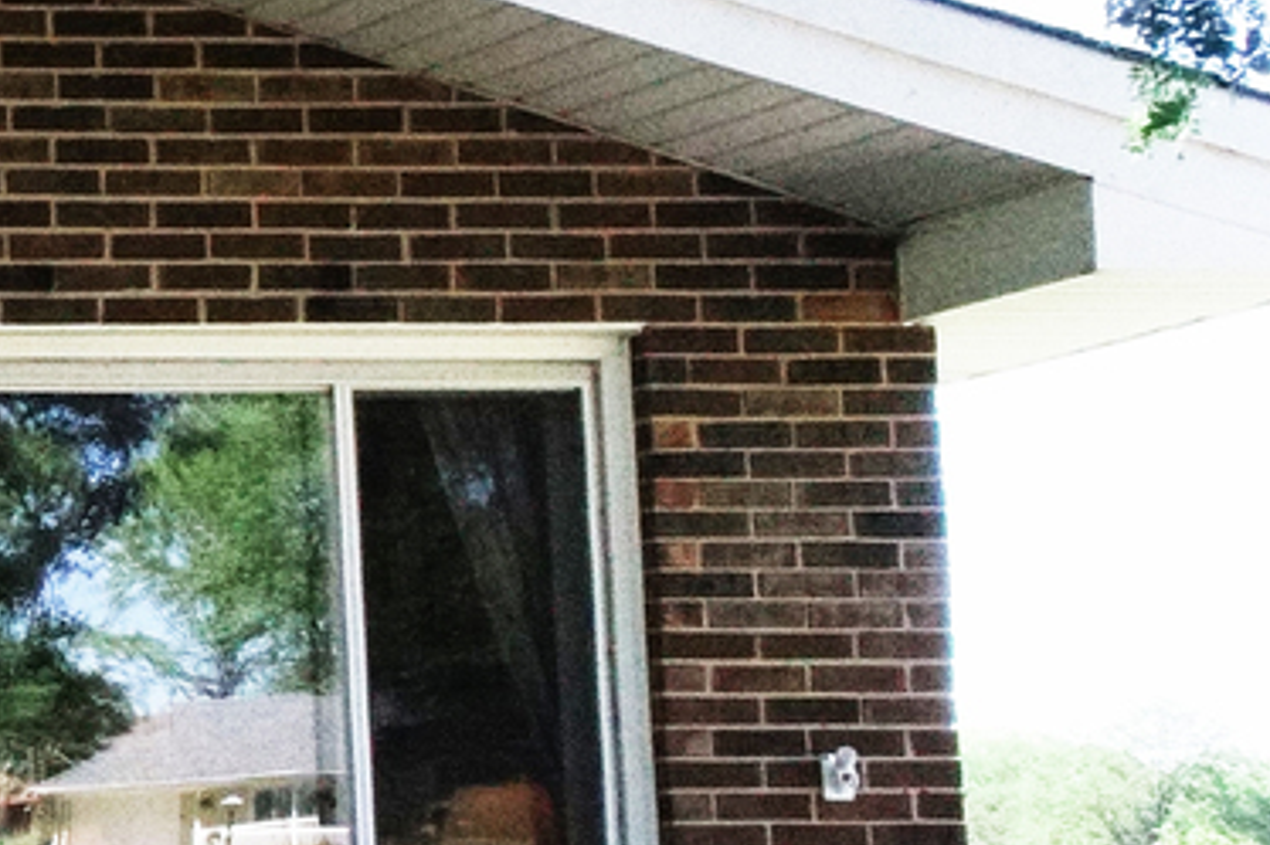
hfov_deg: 15.8
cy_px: 495
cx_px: -1212
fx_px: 3667
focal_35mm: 104
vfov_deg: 13.1
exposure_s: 1/1000
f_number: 7.1
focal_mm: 8.8
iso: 1600
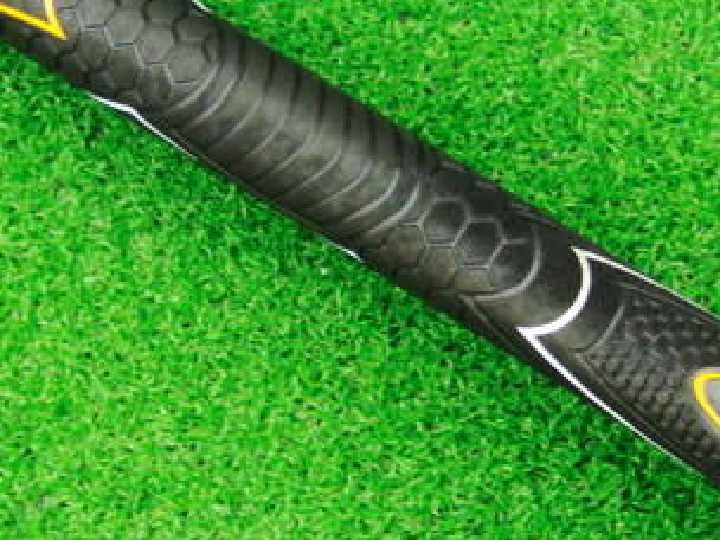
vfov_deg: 18.9
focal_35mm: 78
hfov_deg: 25.0
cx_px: 303
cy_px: 211
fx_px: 1622
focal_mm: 6.42
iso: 400
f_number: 3.6
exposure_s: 1/20
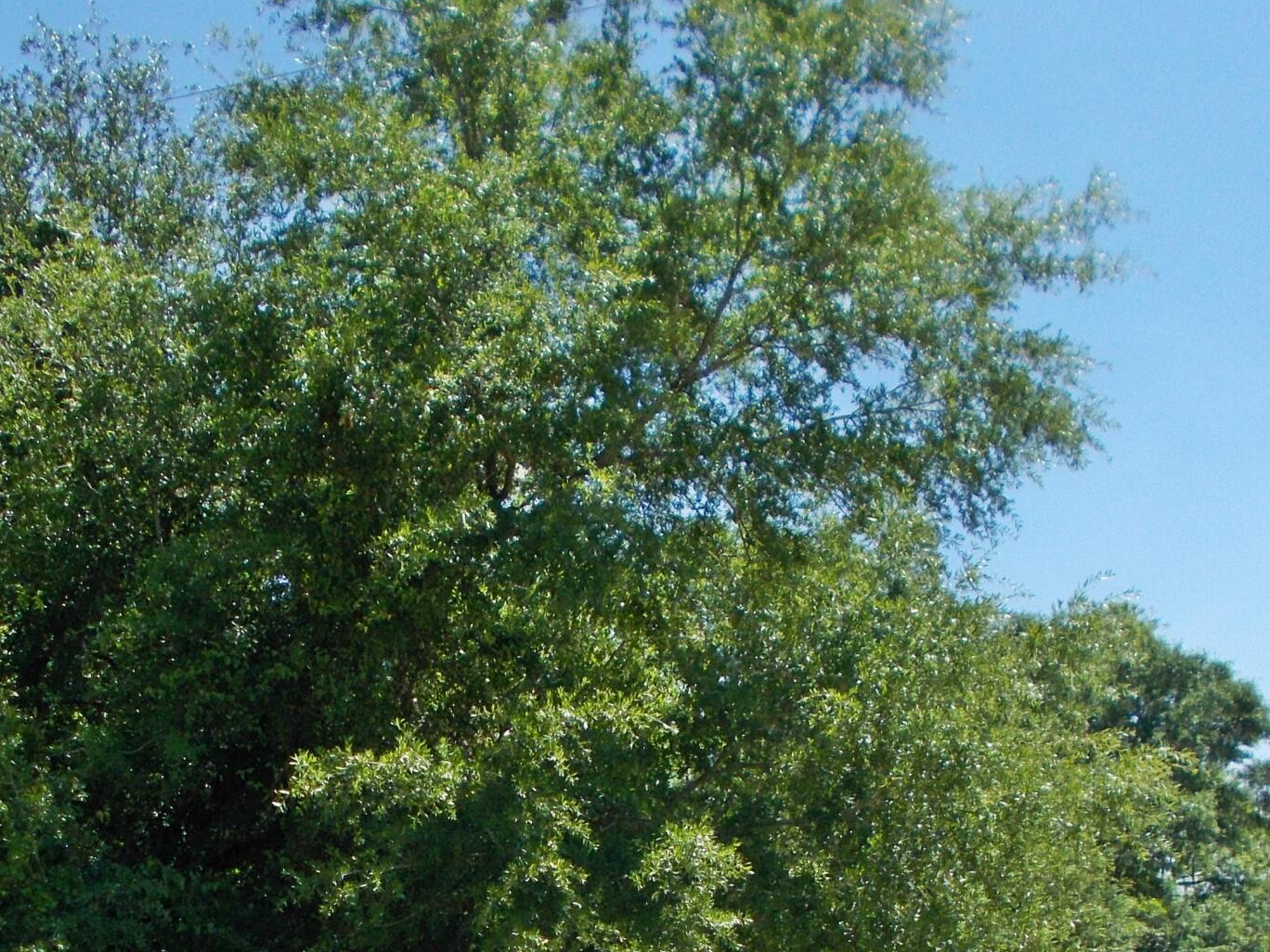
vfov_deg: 24.3
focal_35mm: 57
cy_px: 986
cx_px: 510
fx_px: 2091
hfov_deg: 33.7
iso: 80
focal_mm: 4.6
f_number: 8
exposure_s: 1/125
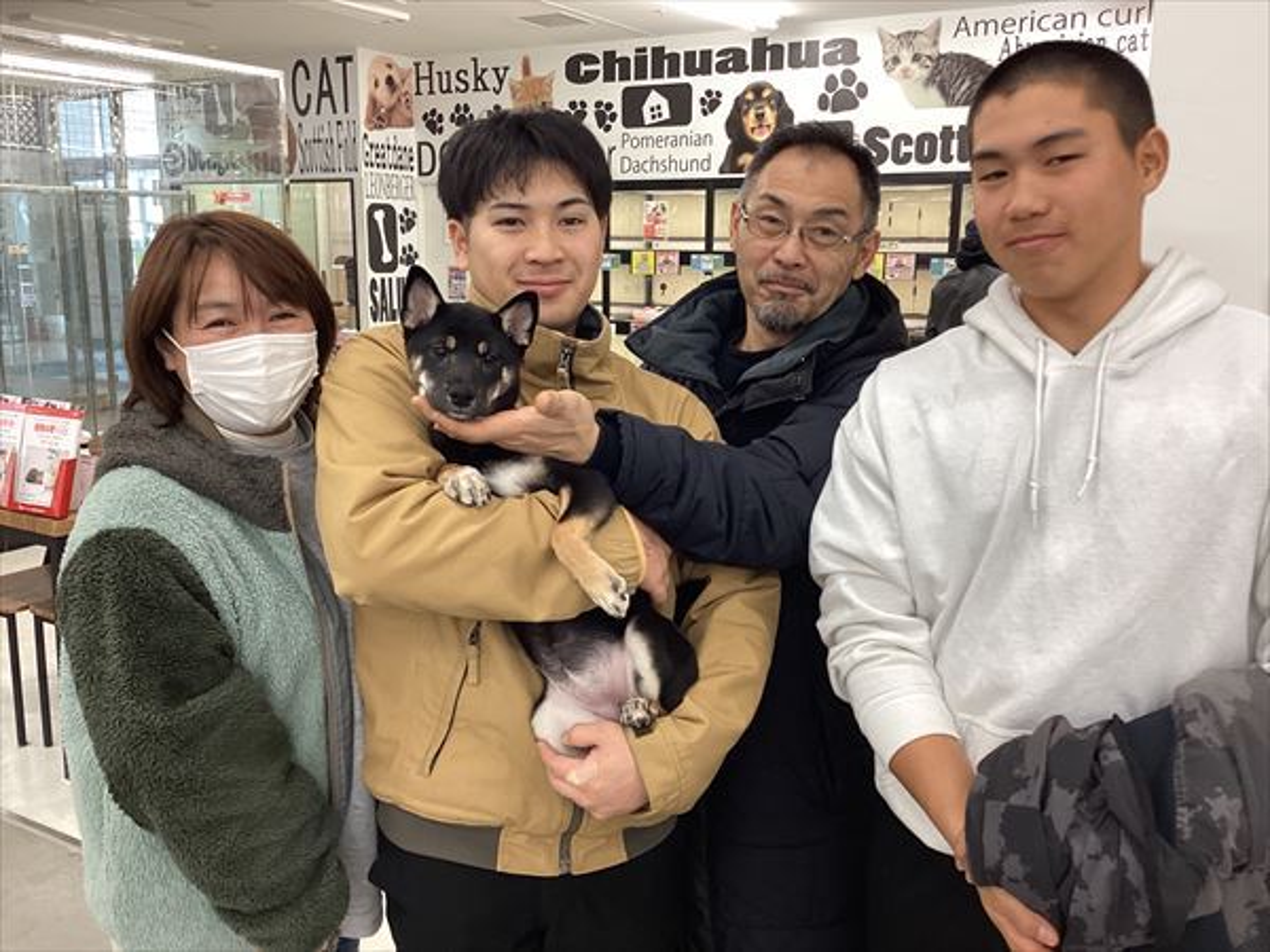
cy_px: 476
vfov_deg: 45.4
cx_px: 635
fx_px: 1137
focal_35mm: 31
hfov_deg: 58.4
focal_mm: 3.3
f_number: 2.4
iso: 64
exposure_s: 1/50
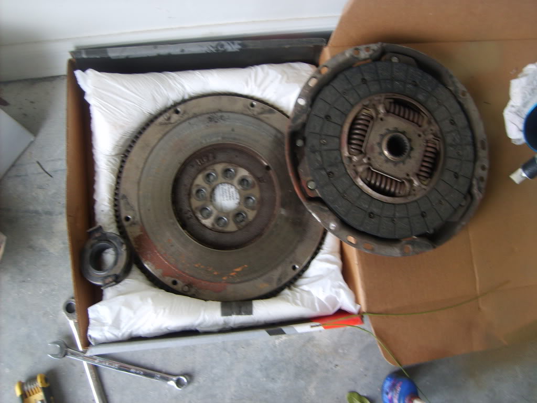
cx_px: 268
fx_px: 543
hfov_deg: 52.6
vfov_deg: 40.7
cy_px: 202
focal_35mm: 35
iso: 50
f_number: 2.8
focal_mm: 5.8
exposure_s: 1/45
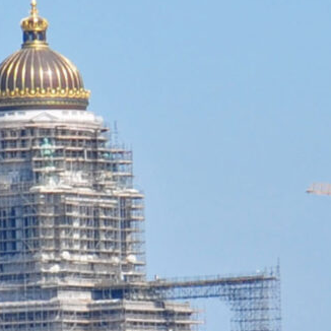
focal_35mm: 508
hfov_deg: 3.4
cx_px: -681
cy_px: 777
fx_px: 5493
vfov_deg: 3.4
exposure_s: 1/250
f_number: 10
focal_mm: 45
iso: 200
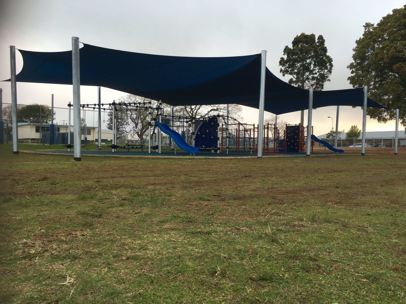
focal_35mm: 29
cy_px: 152
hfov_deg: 61.7
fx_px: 340
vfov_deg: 48.2
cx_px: 203
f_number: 2.2
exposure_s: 1/100
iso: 32
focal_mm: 4.15
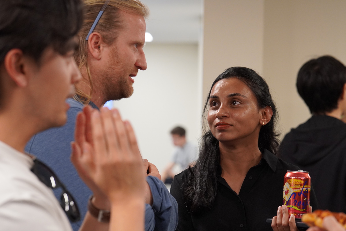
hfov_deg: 18.2
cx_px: 173
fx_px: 1081
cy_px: 116
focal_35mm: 112
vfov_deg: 12.2
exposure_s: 1/160
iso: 1600
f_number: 4
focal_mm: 75
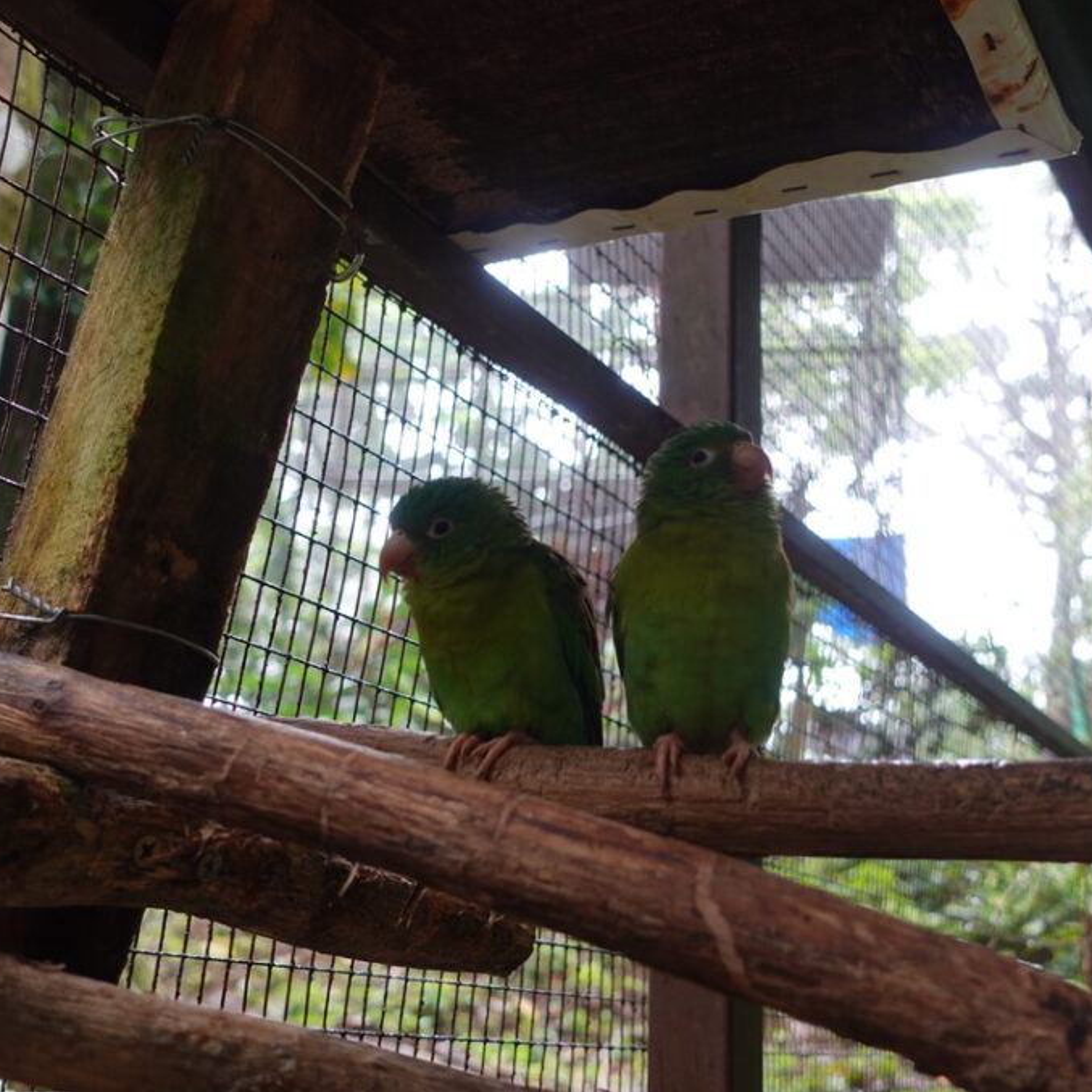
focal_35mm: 45
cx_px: 594
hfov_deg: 37.5
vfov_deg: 37.6
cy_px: 546
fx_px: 1606
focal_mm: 13.4
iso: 125
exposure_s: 1/40
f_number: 2.8
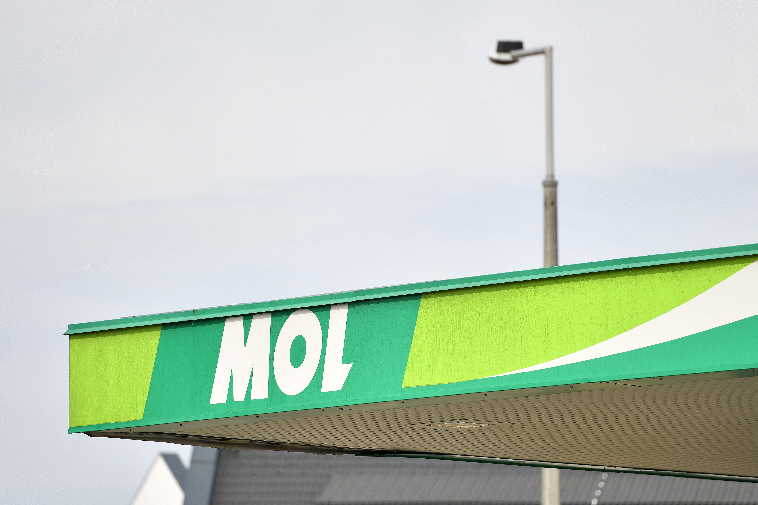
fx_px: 4210
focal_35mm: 200
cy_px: 252
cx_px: 379
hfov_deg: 10.3
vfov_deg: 6.9
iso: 100
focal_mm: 200
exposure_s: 1/1250
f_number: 5
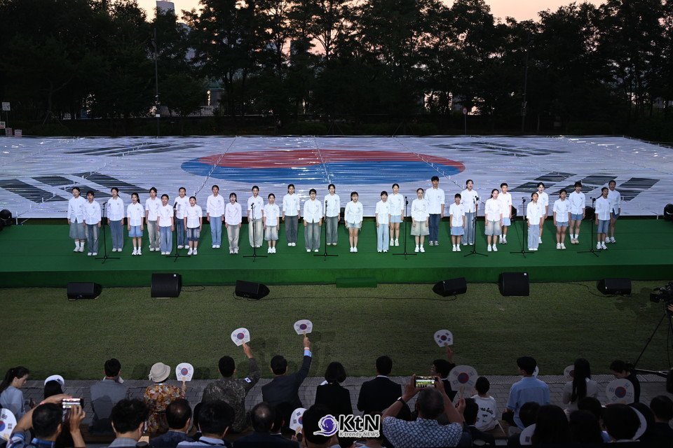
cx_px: 336
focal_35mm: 42
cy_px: 224
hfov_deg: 46.4
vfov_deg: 31.9
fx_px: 785
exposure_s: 1/160
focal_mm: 42
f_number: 5.3
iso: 1000
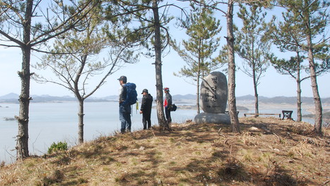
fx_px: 315
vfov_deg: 32.9
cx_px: 122
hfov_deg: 54.6
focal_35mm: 36
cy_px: 100
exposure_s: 1/200
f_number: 10
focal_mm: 18
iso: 200
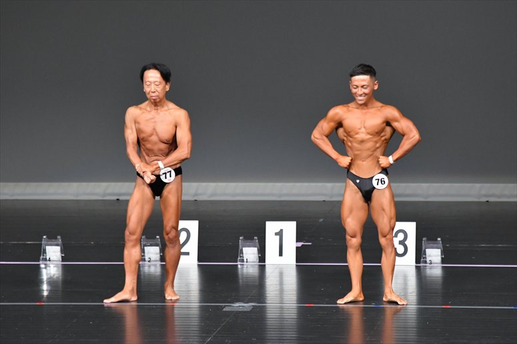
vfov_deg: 4.4
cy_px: 172
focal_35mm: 315
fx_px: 4522
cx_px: 258
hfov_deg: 6.5
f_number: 5.6
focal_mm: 210
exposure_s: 1/400
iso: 5000
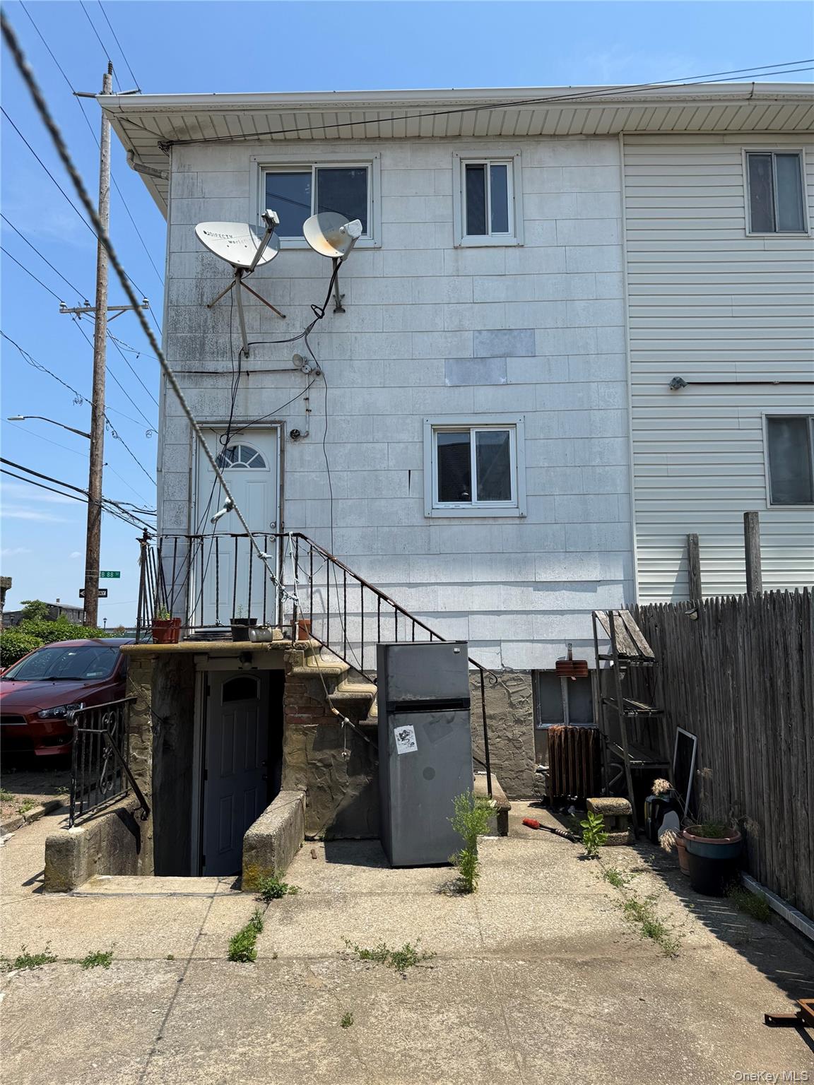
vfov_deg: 71.6
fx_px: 752
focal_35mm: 24
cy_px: 542
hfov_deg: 56.8
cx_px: 407
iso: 80
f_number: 1.78
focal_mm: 6.76
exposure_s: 1/4950
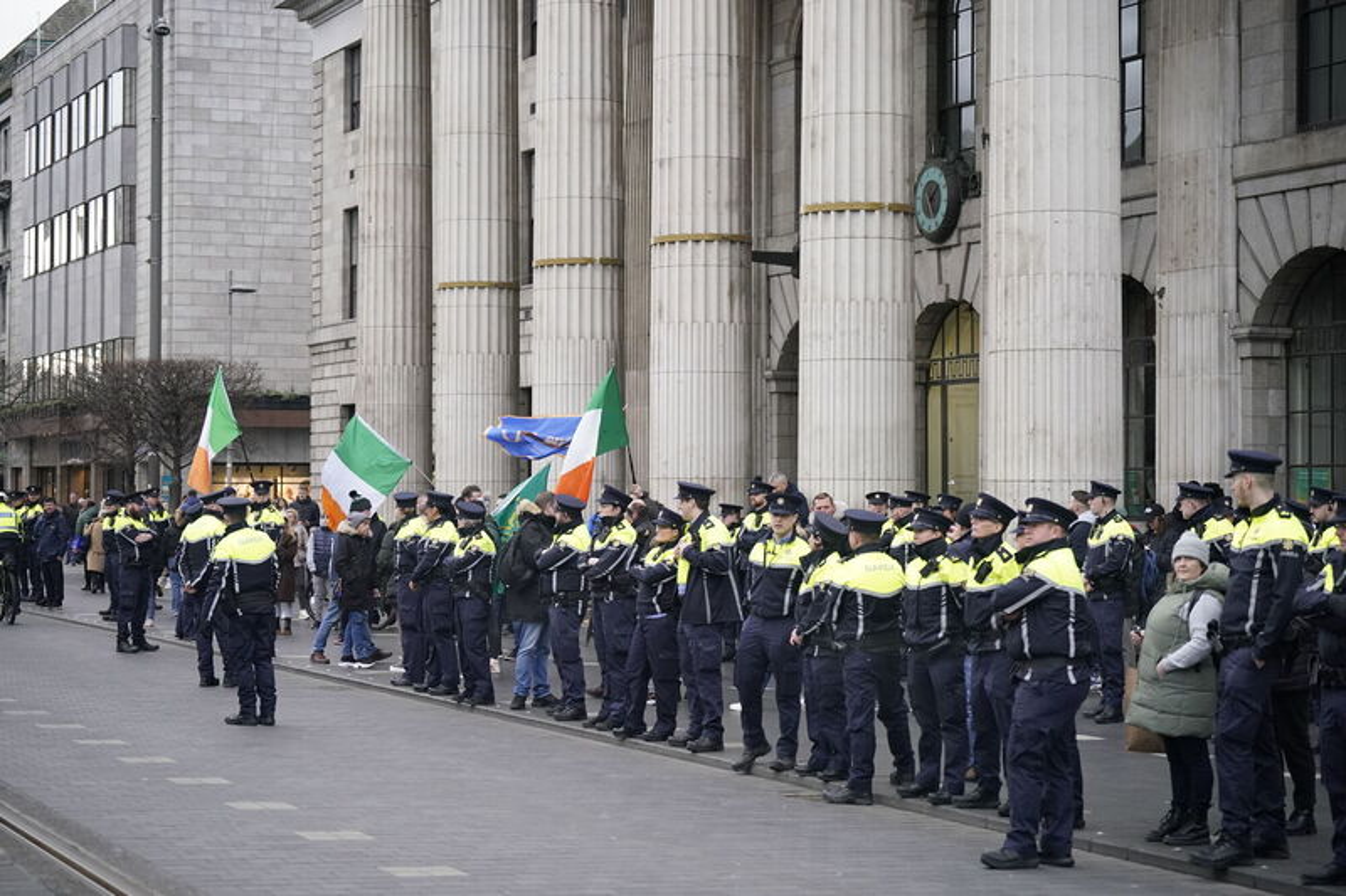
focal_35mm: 70
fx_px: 2617
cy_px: 448
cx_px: 673
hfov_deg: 28.8
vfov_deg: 19.4
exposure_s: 1/4000
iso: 3200
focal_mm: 70
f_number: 2.8
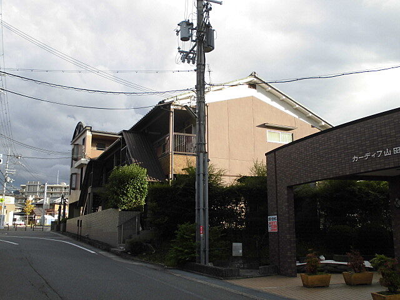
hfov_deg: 54.0
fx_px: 393
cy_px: 150
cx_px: 200
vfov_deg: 41.8
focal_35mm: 34
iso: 100
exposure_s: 1/200
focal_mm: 6.1
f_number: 4
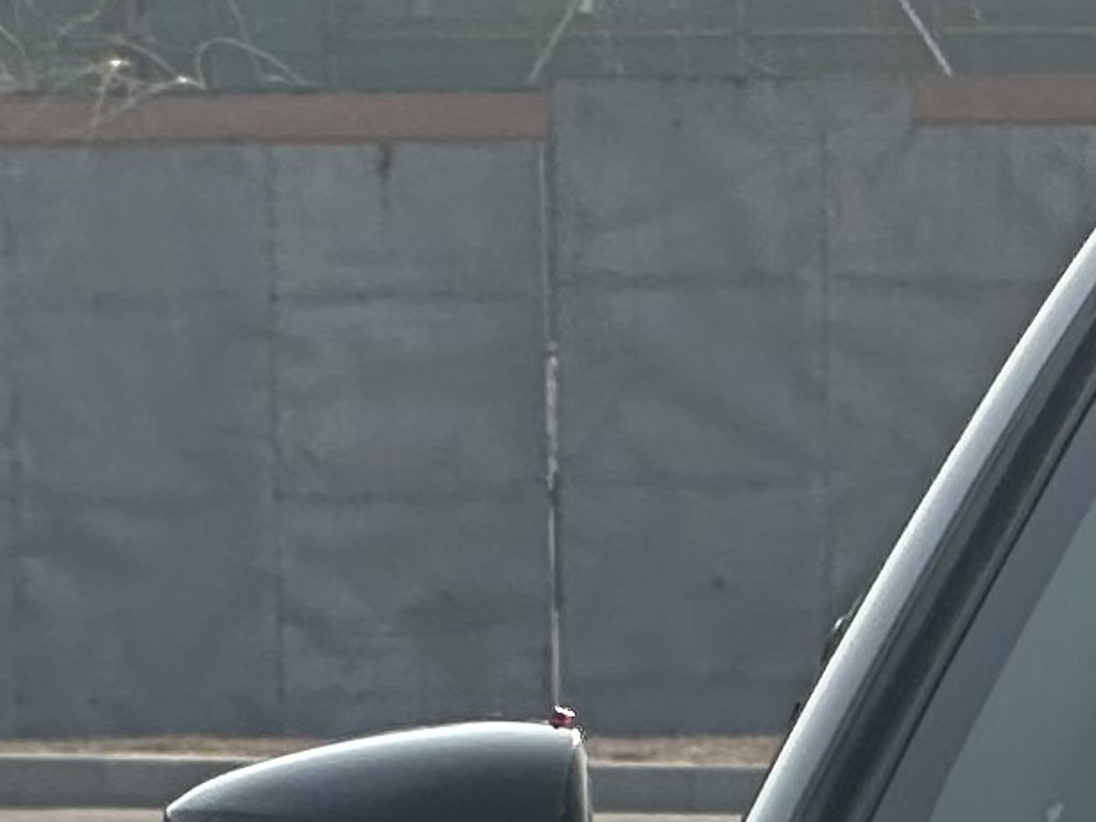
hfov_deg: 3.9
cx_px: 2350
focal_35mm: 507
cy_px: 1623
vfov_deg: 2.9
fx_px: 16052
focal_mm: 9
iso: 32
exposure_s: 1/1179
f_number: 2.8
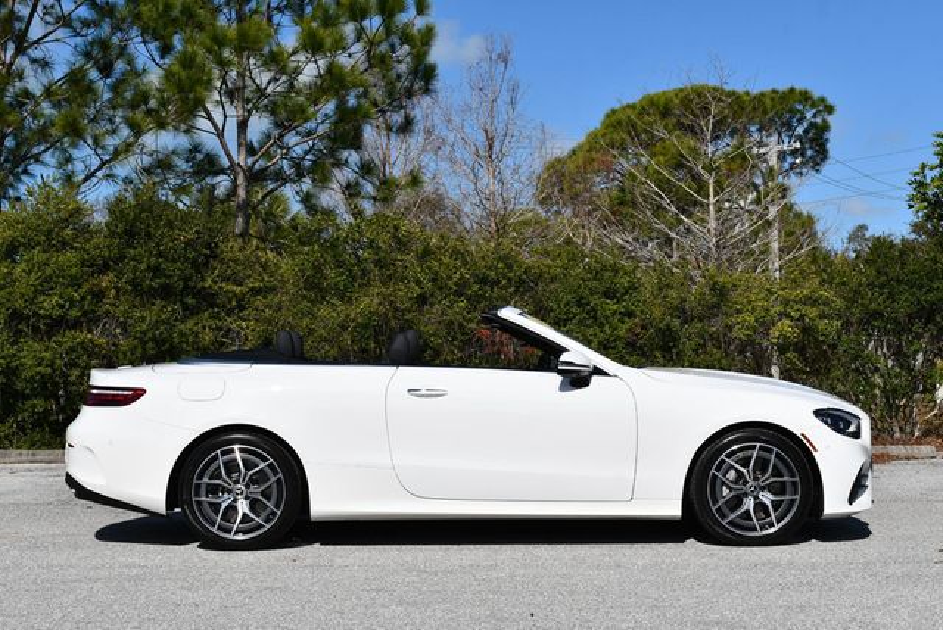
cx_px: 472
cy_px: 315
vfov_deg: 21.3
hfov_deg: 31.4
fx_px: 1678
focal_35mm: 64
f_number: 10
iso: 100
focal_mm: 32
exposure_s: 1/400
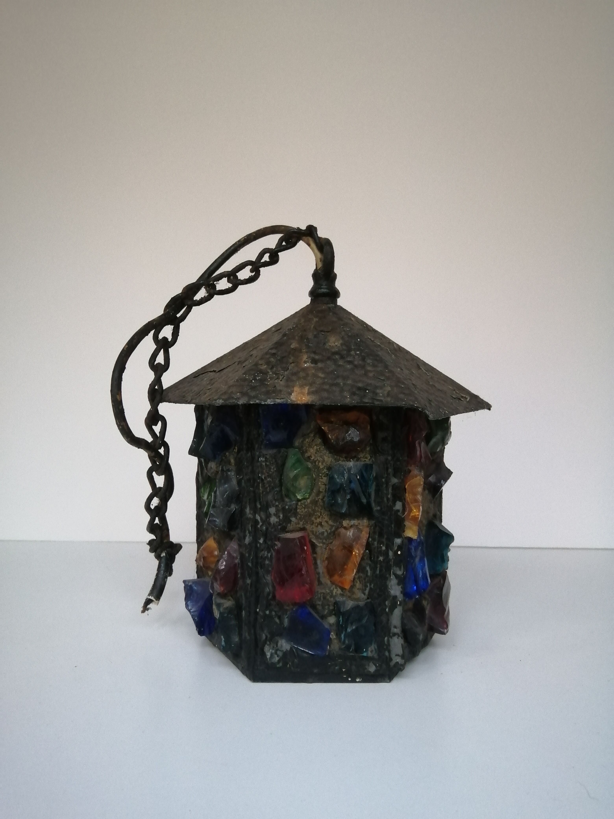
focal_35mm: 26
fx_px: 615
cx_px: 307
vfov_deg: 67.3
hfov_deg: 53.1
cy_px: 410
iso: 640
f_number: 1.8
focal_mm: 3.6
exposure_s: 1/100
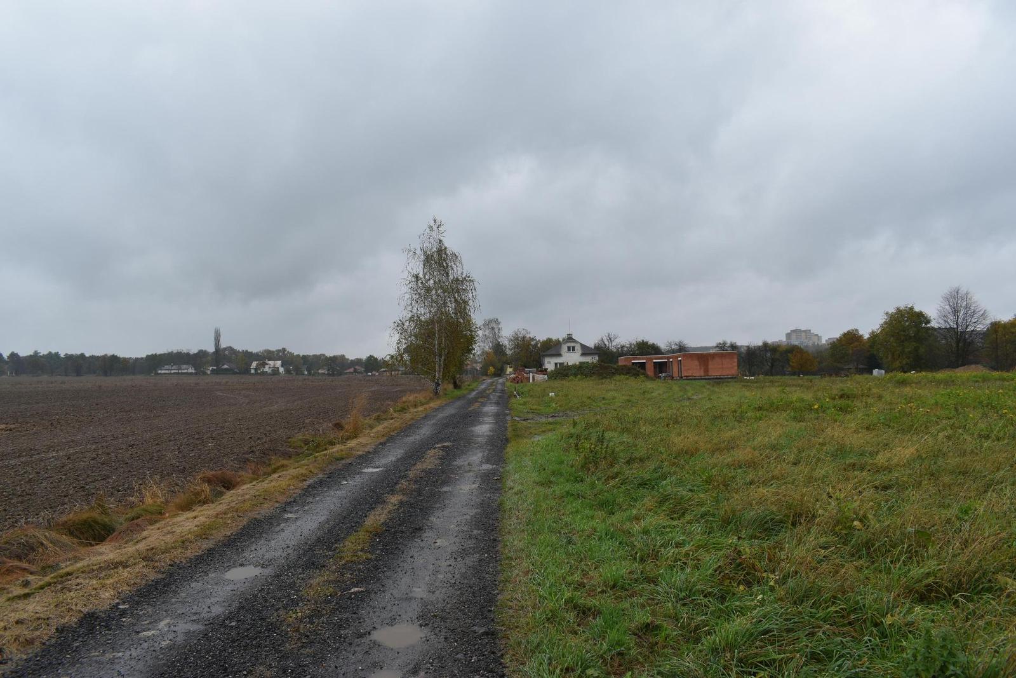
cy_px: 339
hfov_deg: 67.4
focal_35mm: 27
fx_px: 762
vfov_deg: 47.9
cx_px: 508
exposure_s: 1/40
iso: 100
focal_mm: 18
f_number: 8
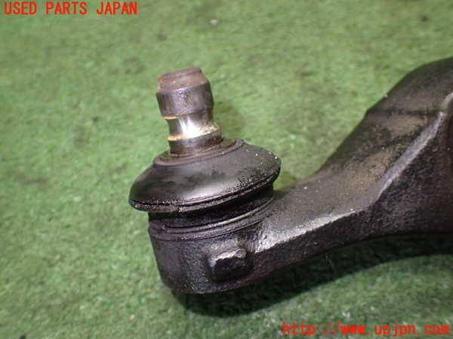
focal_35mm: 30
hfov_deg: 60.0
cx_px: 226
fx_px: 393
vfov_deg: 46.8
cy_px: 170
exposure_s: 1/125
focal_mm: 5.4
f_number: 2.3
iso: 800
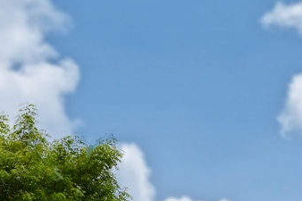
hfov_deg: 22.3
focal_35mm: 91
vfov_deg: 14.5
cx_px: 213
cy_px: 243
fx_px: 763
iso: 100
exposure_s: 1/125
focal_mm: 30
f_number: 5.6
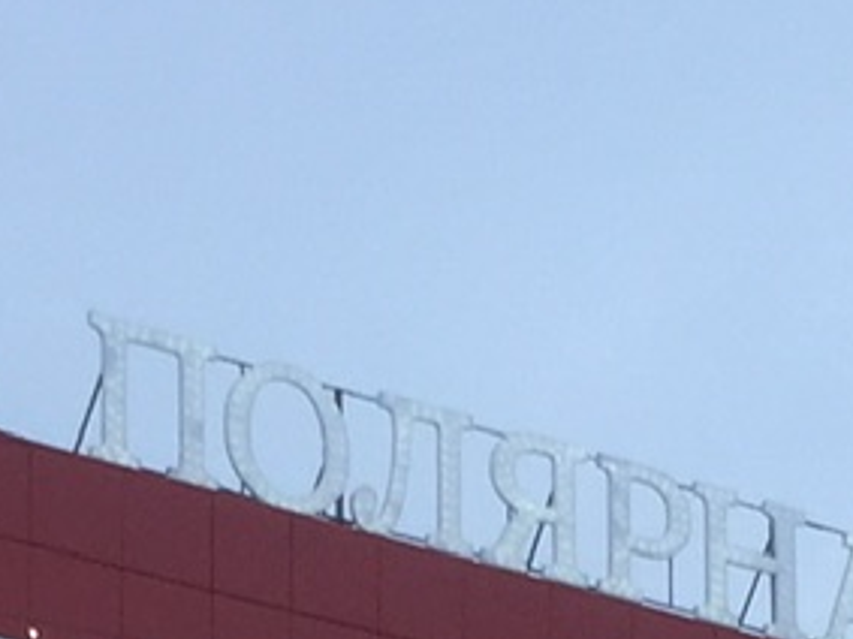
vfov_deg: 6.5
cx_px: 509
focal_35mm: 210
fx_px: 5173
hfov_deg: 9.4
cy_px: 1793
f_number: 2.2
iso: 32
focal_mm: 4.15
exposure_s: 1/353
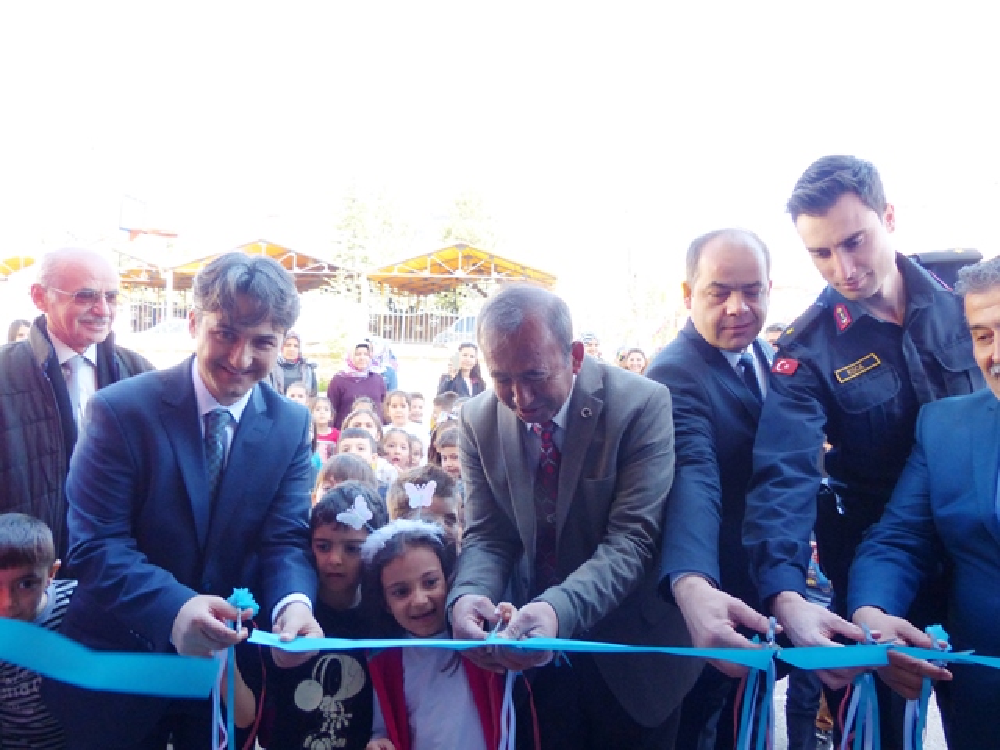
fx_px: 751
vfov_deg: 53.1
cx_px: 500
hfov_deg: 67.3
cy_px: 375
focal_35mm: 26
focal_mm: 4.5
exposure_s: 1/160
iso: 200
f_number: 2.8
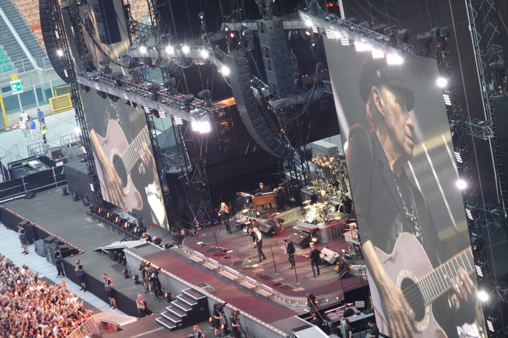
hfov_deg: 12.4
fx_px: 2342
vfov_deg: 8.3
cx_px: 254
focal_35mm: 166
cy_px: 169
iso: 2500
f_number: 4.5
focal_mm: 60.05
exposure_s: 1/200
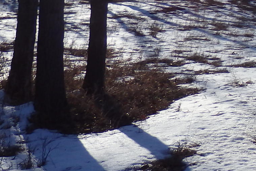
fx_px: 725
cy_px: 12
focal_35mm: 102
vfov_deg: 13.3
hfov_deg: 17.6
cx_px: 401
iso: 125
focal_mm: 4.5
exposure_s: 1/320
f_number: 8.7
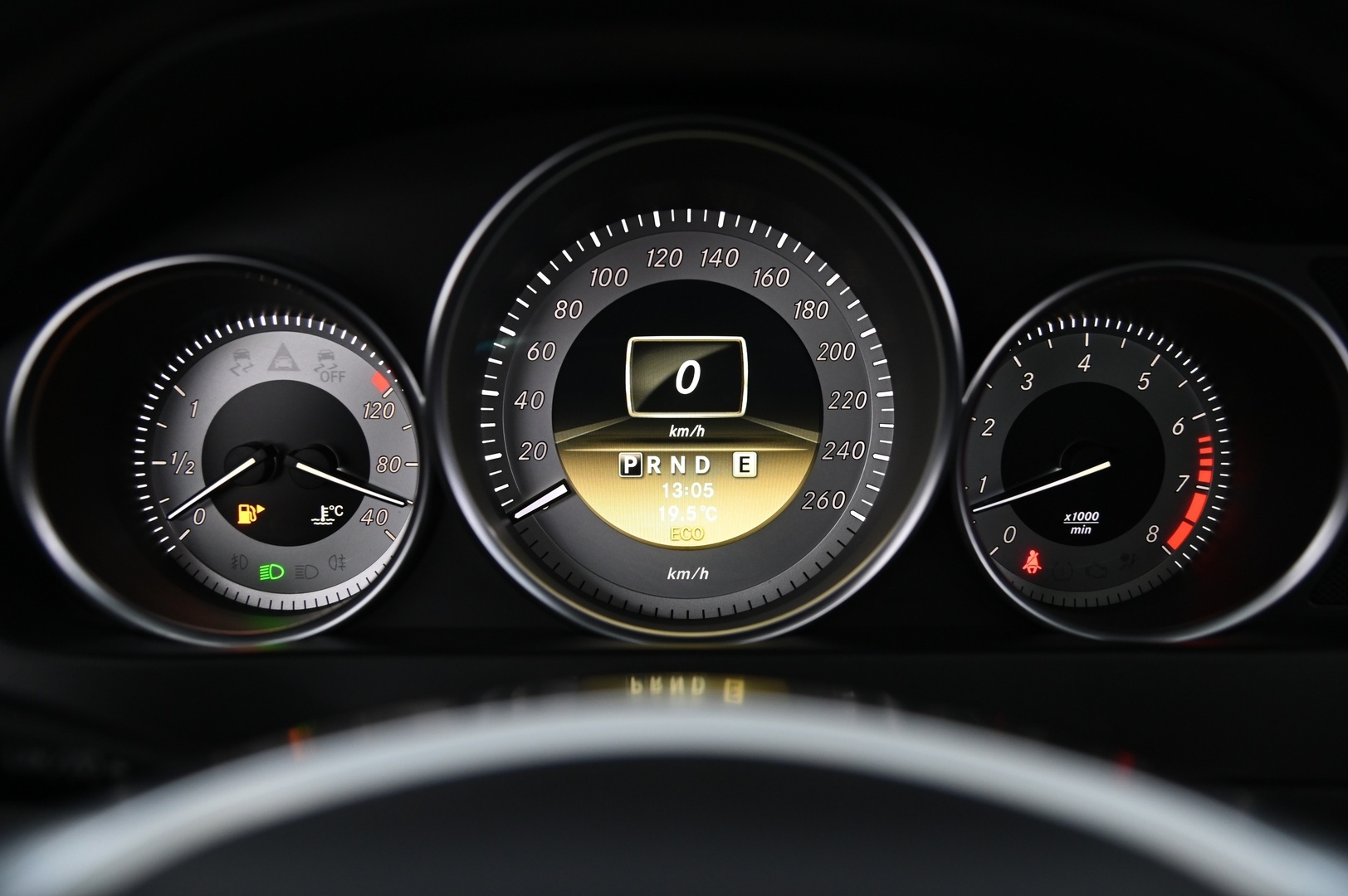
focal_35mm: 38
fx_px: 1422
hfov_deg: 50.7
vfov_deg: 35.0
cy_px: 448
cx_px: 674
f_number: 4
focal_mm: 38
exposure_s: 1/40
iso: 2000
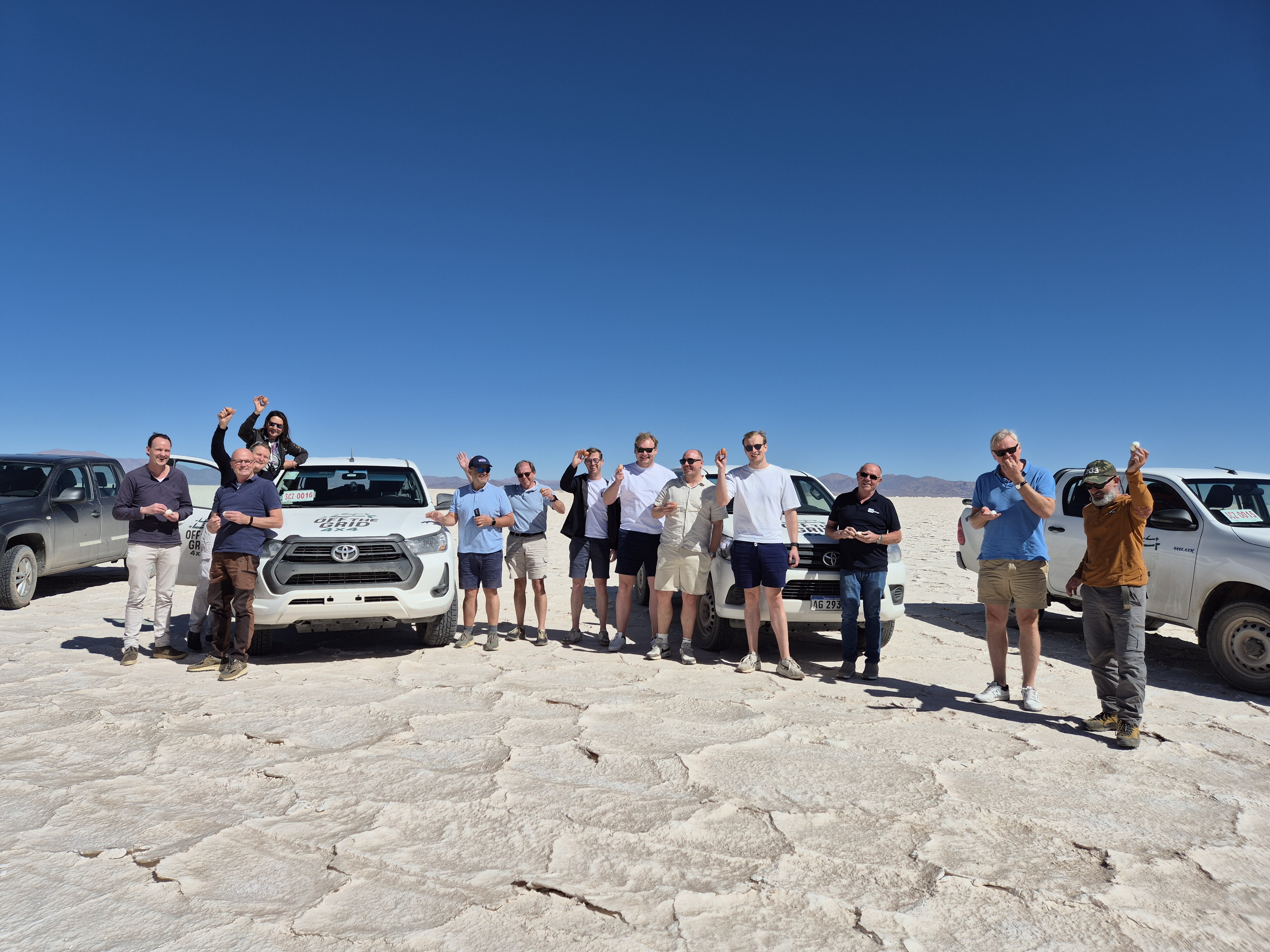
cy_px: 476
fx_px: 844
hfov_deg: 73.9
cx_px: 635
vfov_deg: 58.9
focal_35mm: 23
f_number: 1.8
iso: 25
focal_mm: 5.4
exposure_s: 1/4560
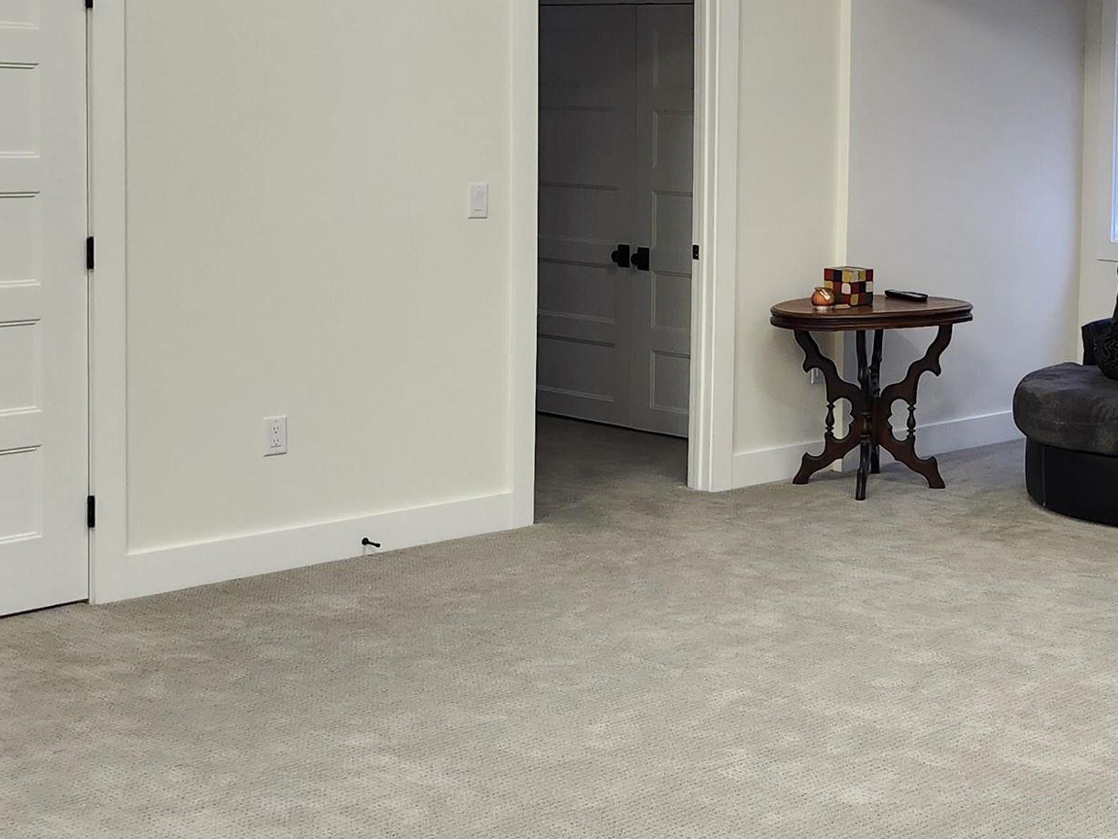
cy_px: 238
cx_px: 1128
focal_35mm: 58
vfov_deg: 25.0
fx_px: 1874
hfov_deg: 30.7
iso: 250
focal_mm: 5.54
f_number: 1.8
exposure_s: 1/120
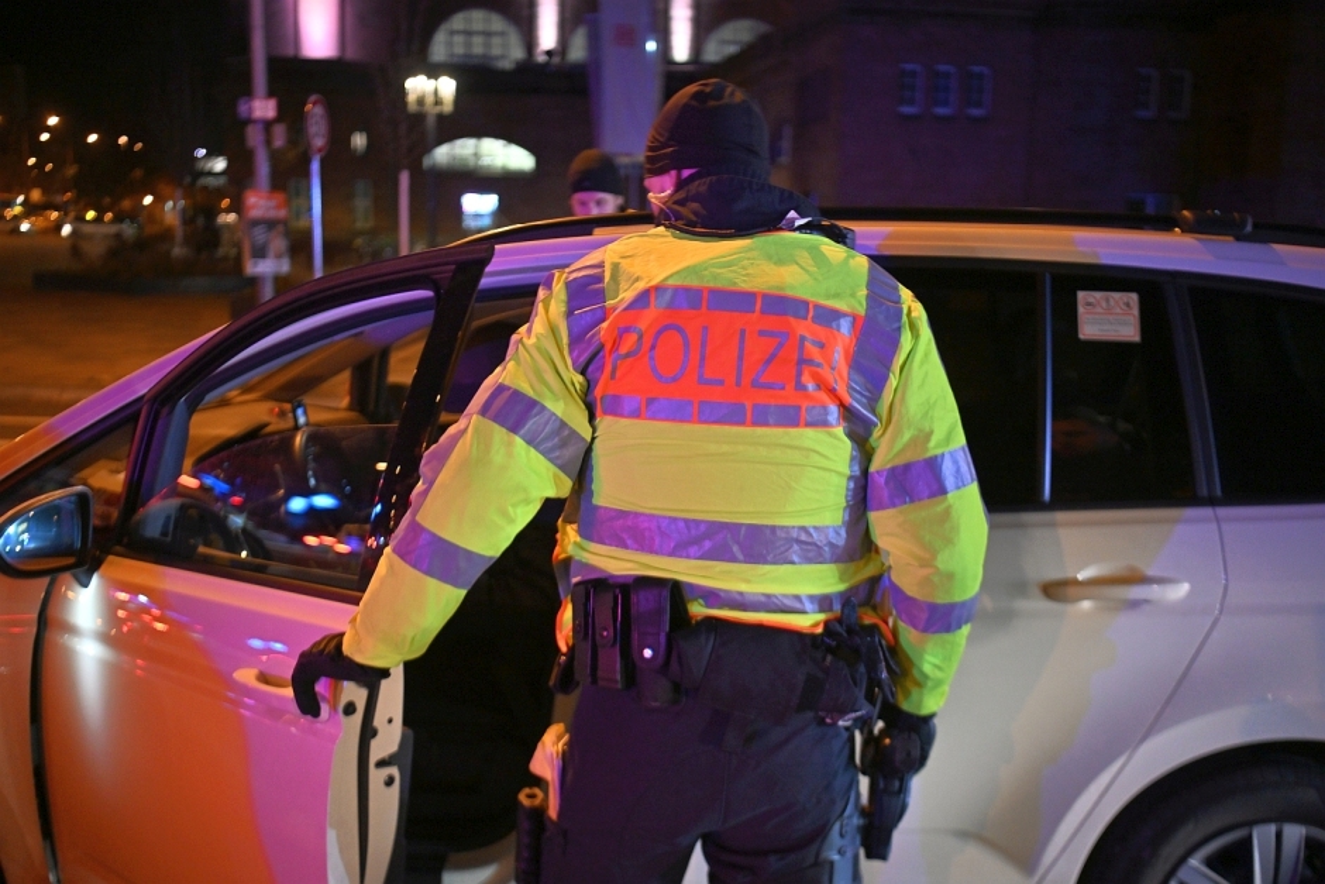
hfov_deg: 53.1
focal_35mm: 36
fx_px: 1325
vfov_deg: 36.9
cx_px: 662
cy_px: 442
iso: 1250
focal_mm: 36
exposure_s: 1/50
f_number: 2.8
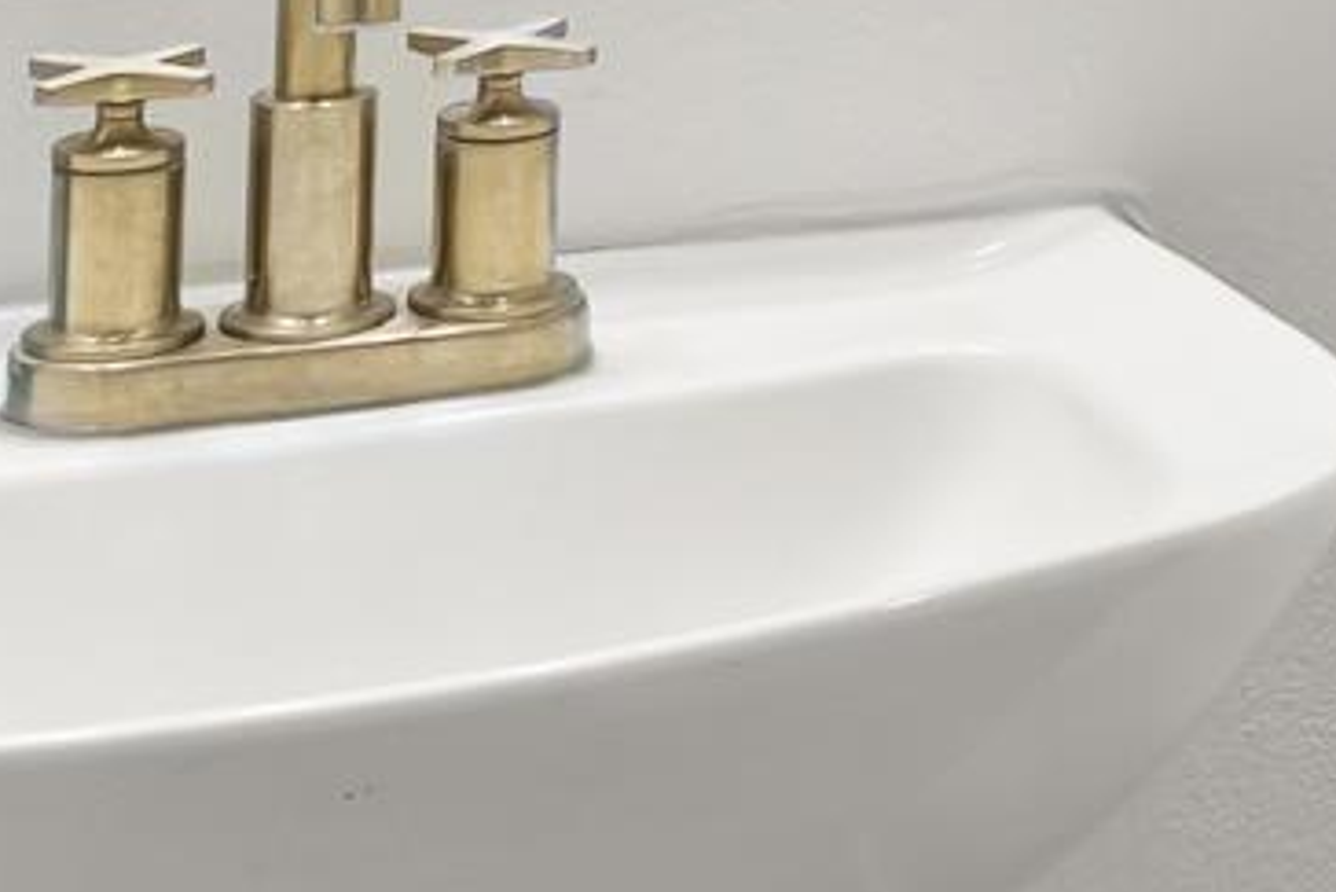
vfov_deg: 11.5
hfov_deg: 15.9
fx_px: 4084
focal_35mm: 110
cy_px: -741
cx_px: 2393
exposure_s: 1/13
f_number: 8
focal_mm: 16
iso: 500
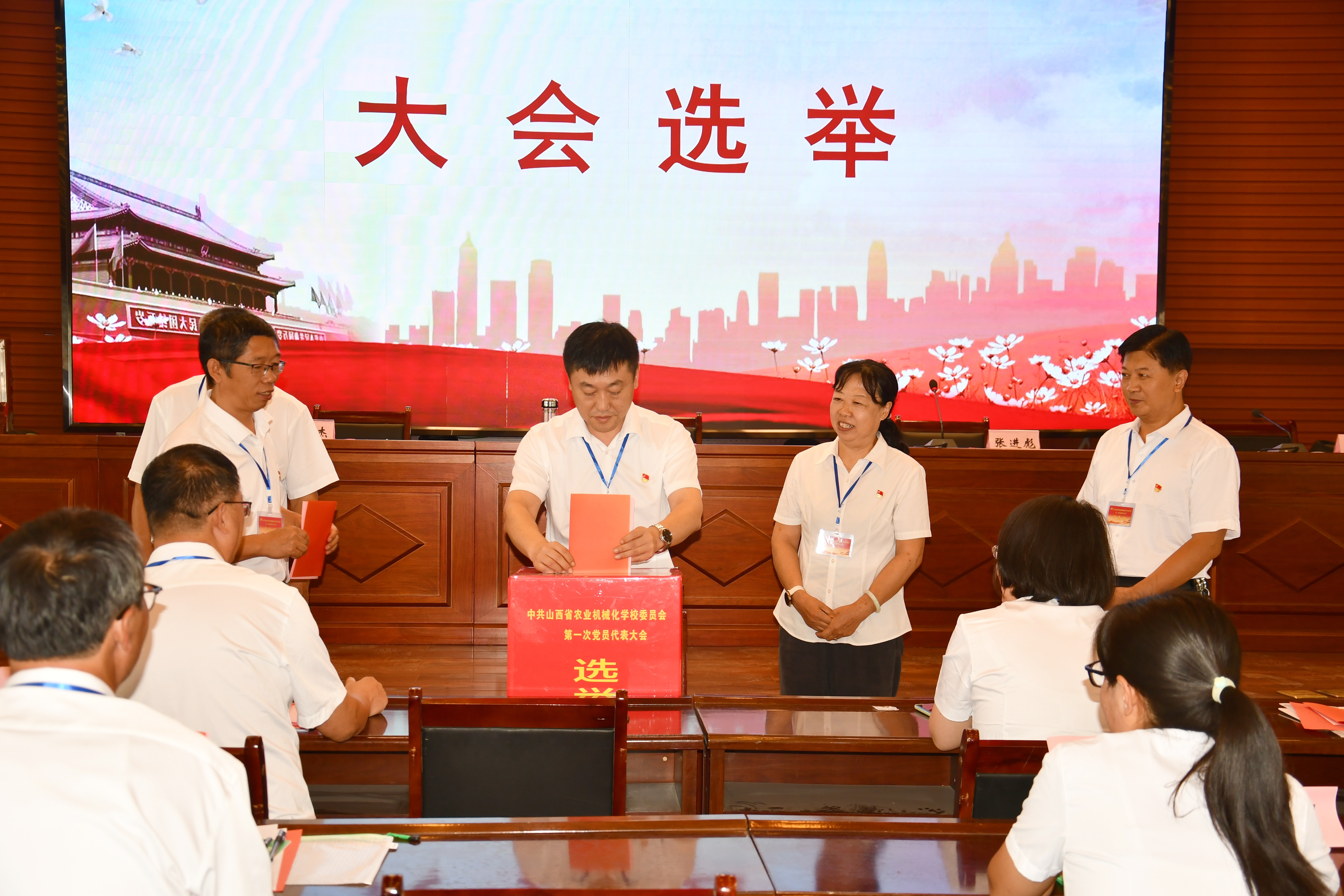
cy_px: 448
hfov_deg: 43.6
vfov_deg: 29.9
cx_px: 672
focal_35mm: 45
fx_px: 1680
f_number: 4.2
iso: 400
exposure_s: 1/80
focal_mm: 30
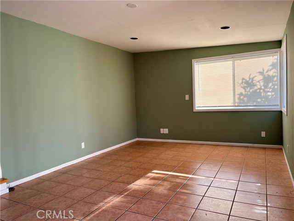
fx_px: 221
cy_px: 110
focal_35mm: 26
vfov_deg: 53.1
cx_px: 147
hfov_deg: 67.3
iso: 50
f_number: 1.6
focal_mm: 5.96
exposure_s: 1/162
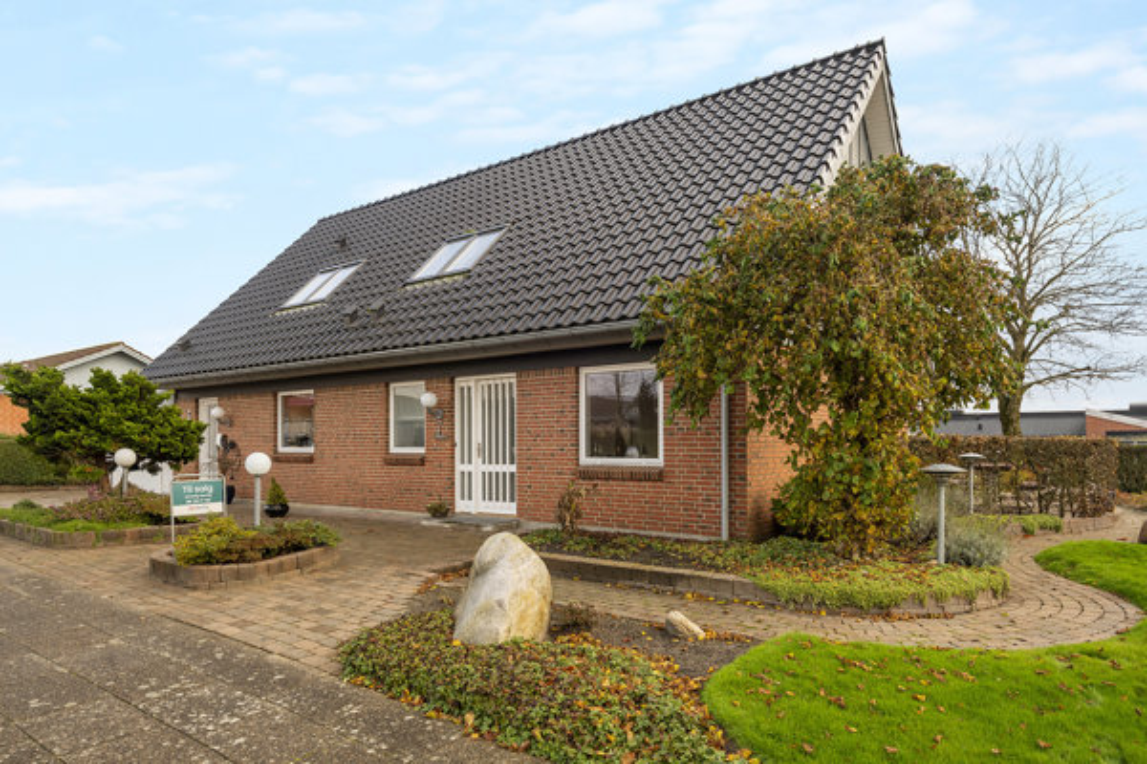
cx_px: 574
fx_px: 701
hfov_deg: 78.6
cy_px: 382
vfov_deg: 57.2
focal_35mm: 22
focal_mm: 22
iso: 200
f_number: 9
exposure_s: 1/60
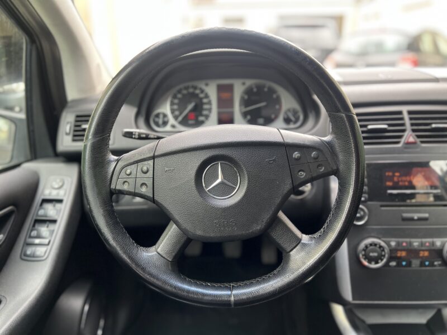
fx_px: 336
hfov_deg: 67.3
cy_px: 168
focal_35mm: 26
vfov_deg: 53.1
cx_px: 224
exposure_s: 1/121
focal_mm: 5.7
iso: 100
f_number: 1.5
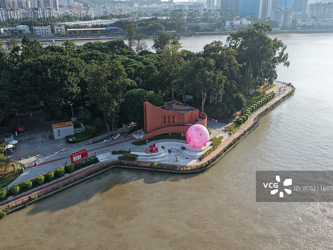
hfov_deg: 58.4
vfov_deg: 45.4
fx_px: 298
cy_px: 127
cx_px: 171
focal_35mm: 31
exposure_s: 1/1000
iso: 200
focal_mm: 14.45
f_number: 2.8
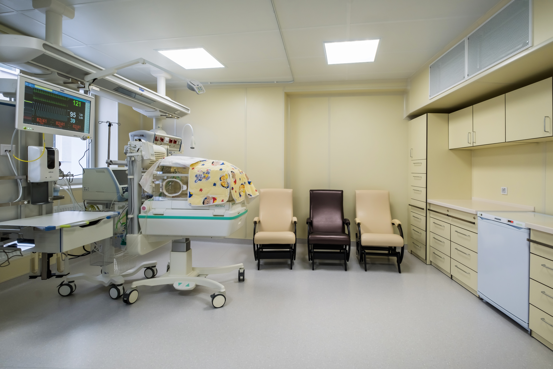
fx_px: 246
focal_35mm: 16
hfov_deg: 96.7
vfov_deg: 73.7
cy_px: 184
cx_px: 276
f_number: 13
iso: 200
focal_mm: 10.5
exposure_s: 1/8
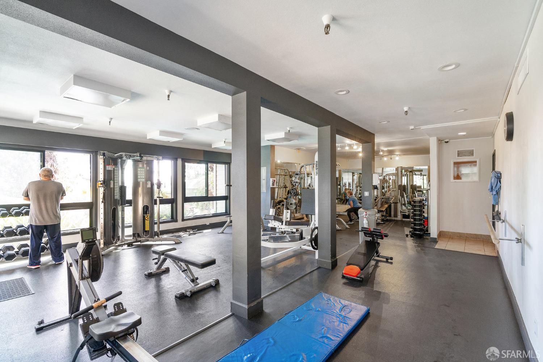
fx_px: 241
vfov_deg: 73.7
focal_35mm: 16
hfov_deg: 96.8
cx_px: 272
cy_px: 181
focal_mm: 16
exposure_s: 1/30
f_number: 5.6
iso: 800
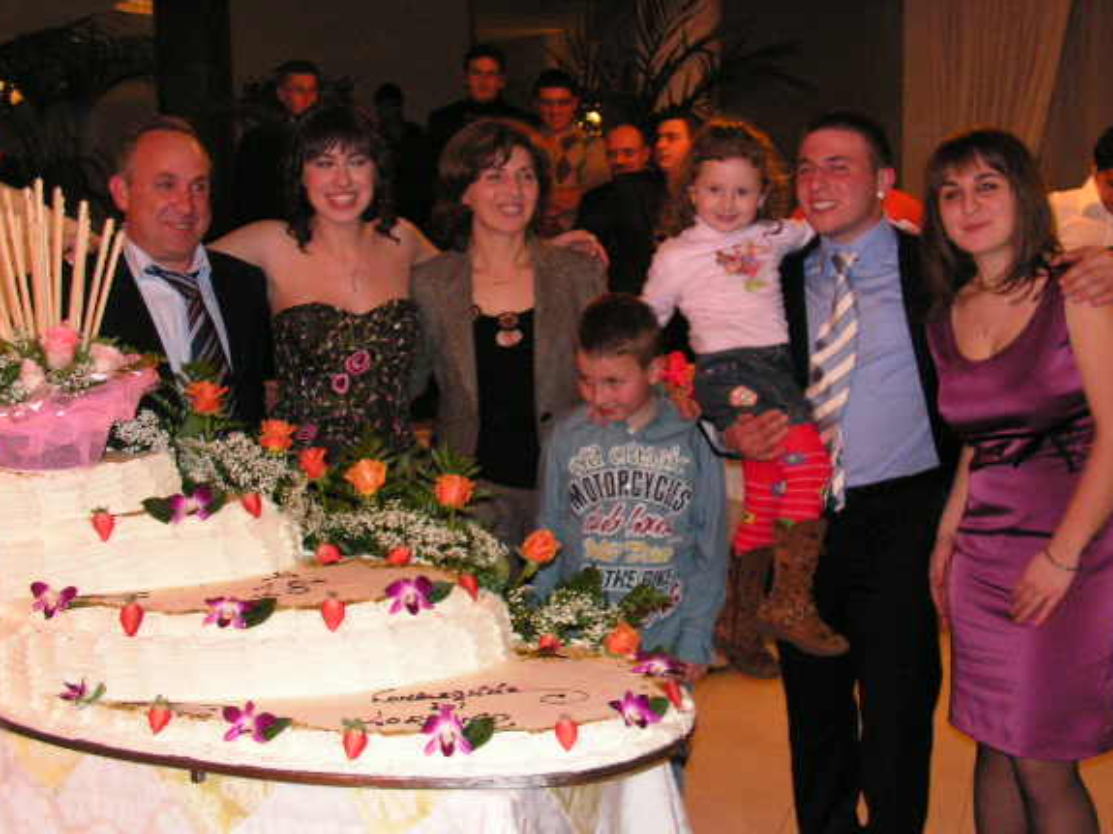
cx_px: 602
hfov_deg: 38.9
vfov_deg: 29.7
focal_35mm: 49
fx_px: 1575
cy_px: 432
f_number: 3.2
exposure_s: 1/40
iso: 200
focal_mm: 7.4
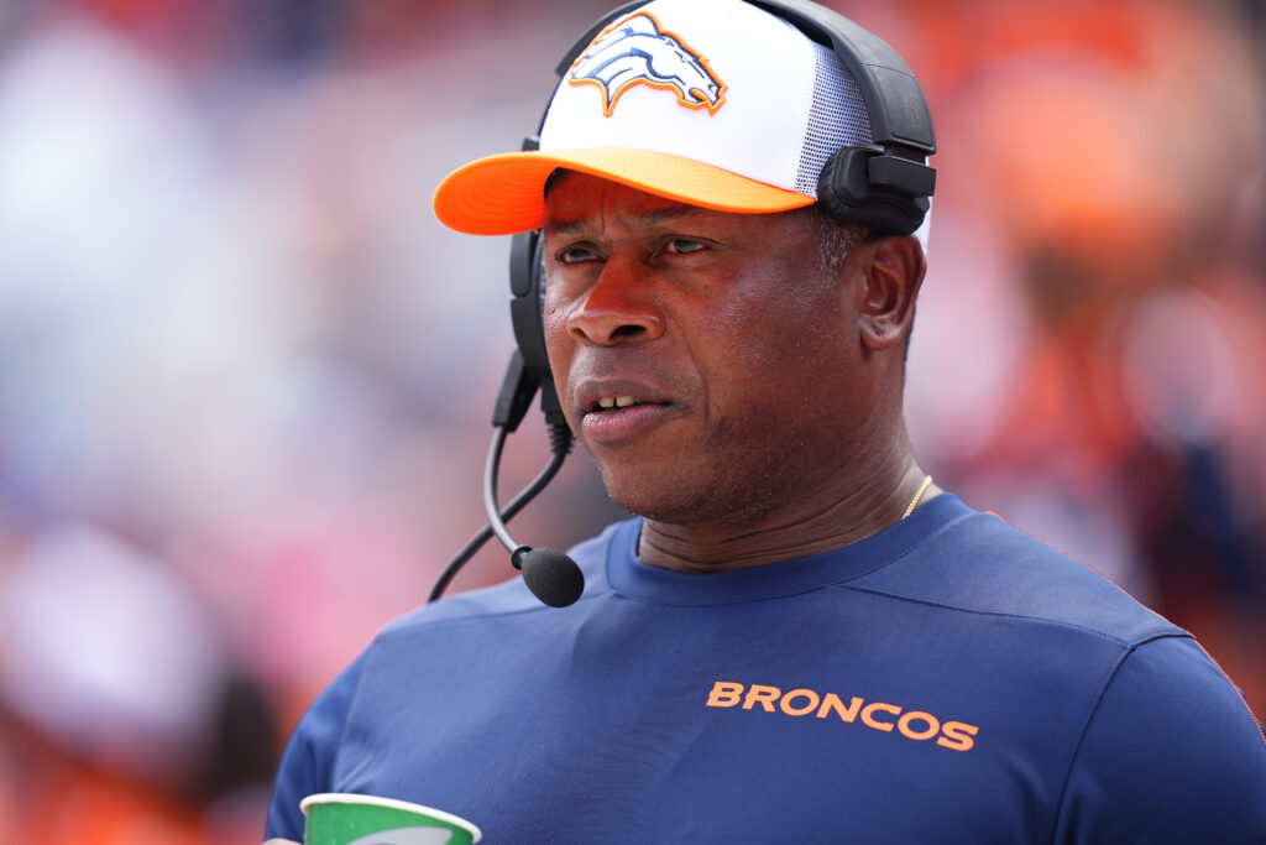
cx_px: 633
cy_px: 422
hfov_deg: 5.2
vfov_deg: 3.4
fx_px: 14068
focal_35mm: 400
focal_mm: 400
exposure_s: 1/2500
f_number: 2.8
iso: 800
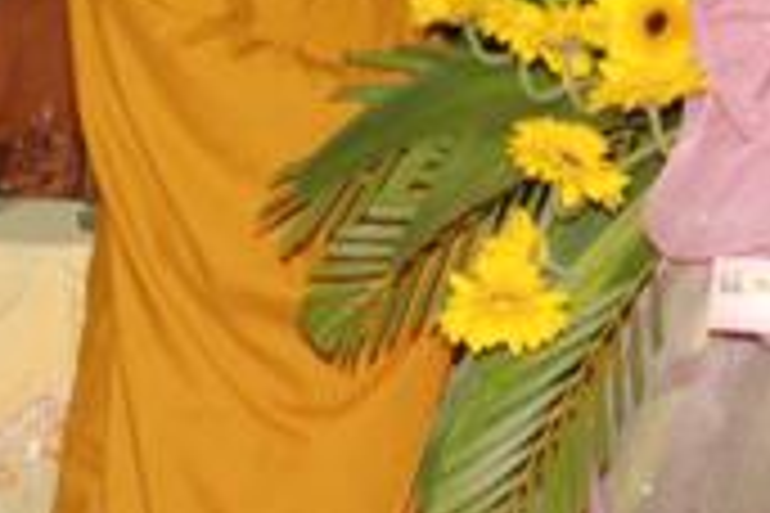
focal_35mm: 135
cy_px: -439
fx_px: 2887
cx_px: 815
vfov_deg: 9.6
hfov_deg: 14.9
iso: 400
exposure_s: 1/80
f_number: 8
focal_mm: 24
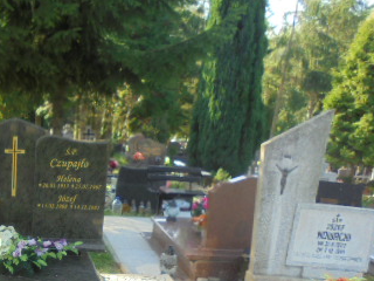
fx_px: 562
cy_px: 260
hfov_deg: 34.5
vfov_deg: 26.9
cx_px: 29
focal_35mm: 52
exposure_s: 1/125
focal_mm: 4.6
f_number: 3.5
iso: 100
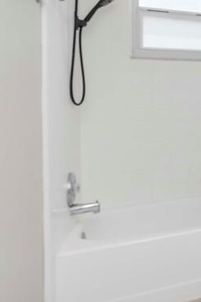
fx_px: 343
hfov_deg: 20.3
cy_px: 89
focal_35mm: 41
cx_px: 382
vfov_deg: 46.3
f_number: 10
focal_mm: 10
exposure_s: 1/200
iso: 500
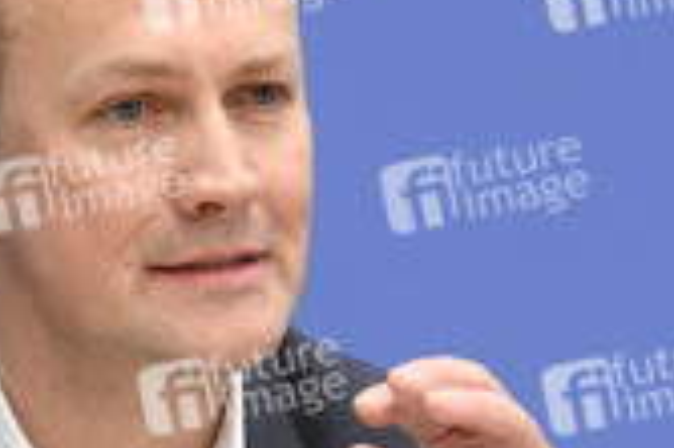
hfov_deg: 7.8
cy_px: 287
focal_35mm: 265
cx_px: 135
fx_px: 4956
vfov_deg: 5.2
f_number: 6.3
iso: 6400
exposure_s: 1/500
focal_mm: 98
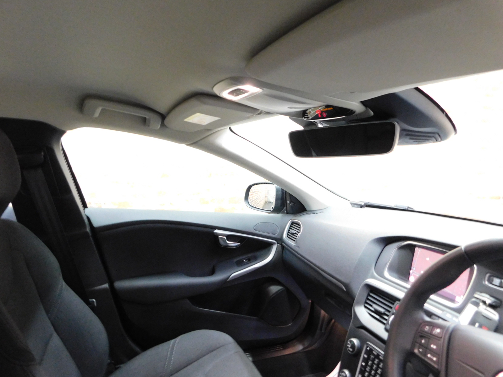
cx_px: 252
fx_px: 334
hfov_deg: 73.9
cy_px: 188
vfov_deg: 58.9
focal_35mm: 23
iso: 800
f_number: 3
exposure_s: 1/8
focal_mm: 4
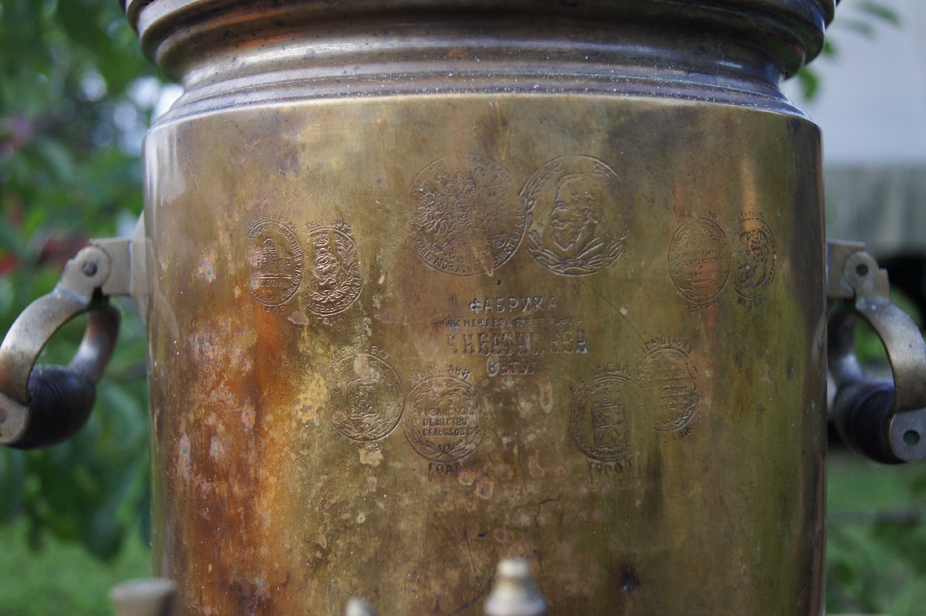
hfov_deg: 46.4
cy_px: 308
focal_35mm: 42
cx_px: 463
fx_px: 1079
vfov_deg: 31.8
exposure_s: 1/250
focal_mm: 28
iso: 400
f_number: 4.5
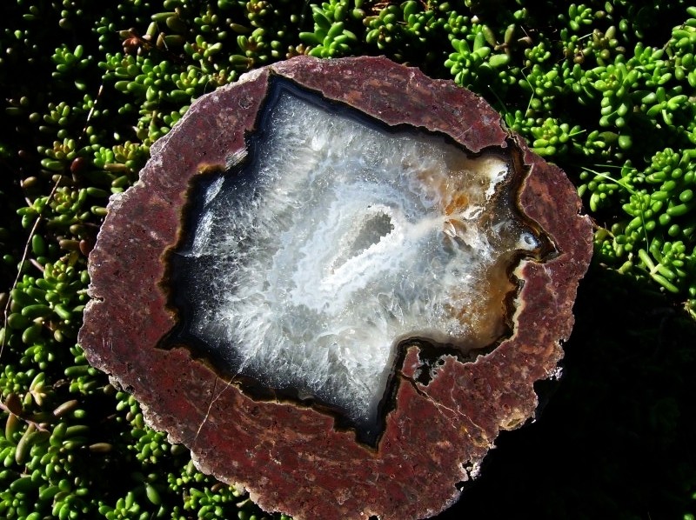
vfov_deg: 41.7
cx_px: 348
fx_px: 683
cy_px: 260
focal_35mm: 34
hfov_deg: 54.0
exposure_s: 1/250
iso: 80
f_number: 4.8
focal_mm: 5.6
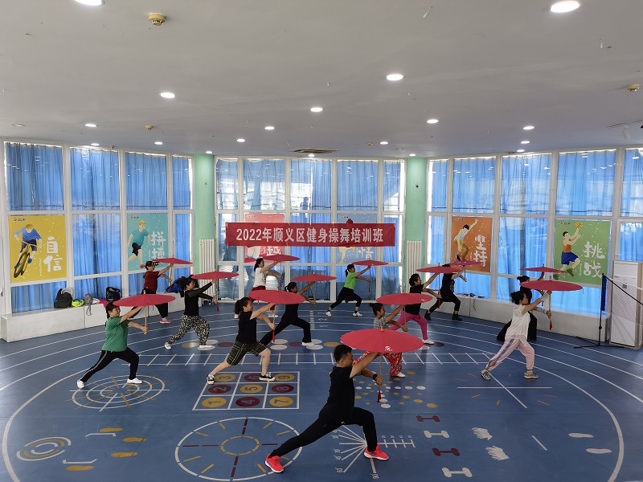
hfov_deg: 65.3
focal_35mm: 27
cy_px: 241
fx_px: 502
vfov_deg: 51.4
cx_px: 322
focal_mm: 5.58
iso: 125
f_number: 1.9
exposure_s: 1/50
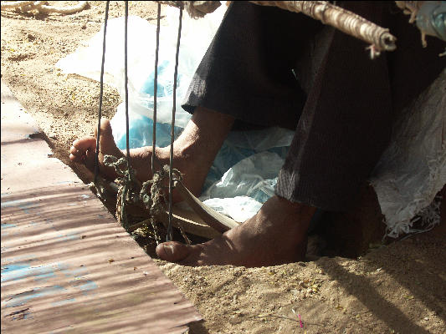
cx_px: 223
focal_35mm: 72
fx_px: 928
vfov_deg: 20.4
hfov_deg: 27.0
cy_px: 167
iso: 100
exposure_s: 1/200
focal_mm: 17.92
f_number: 5
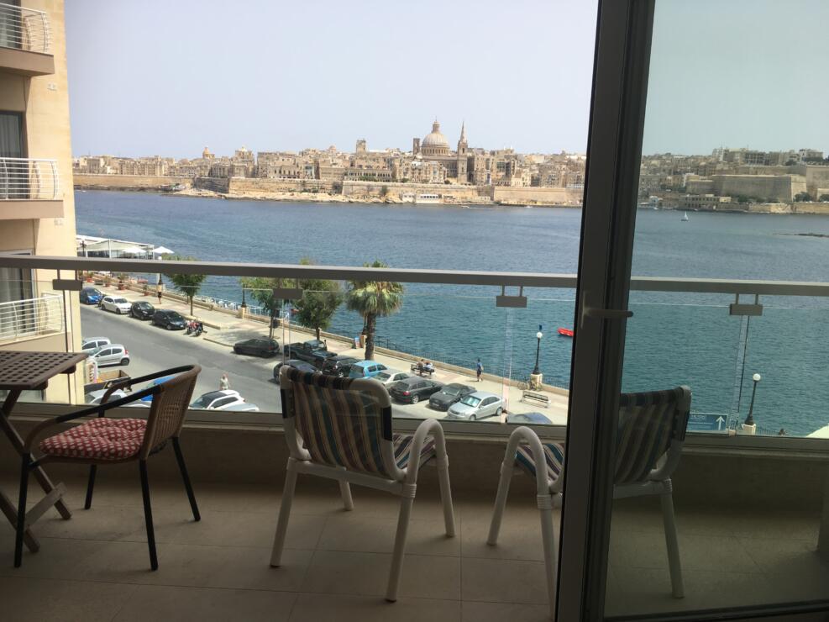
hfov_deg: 61.7
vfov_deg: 48.2
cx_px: 414
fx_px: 694
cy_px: 311
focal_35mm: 29
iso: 25
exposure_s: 1/927
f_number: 2.2
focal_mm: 4.15
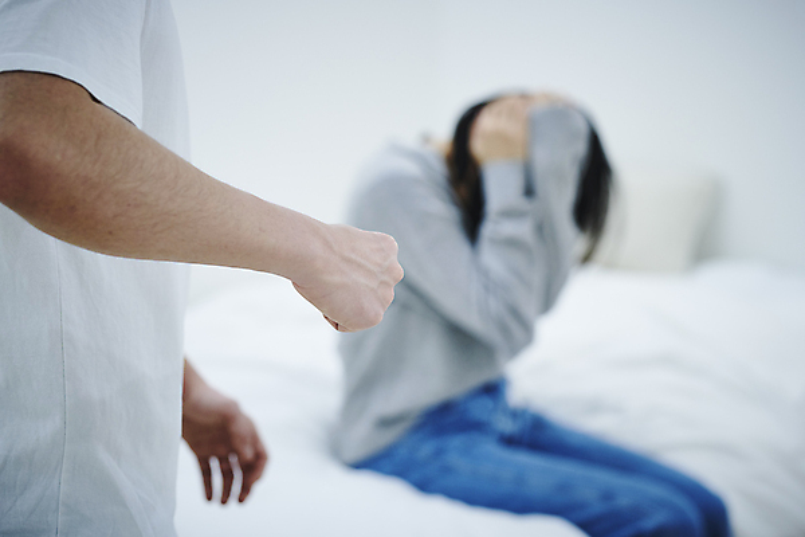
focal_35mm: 85
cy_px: 268
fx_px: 1901
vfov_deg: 16.1
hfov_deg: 23.9
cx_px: 402
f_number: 2.8
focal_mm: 85
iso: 800
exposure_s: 1/125
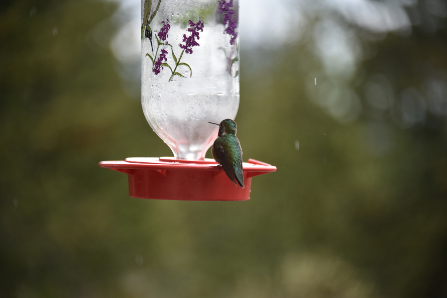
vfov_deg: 4.6
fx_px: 3726
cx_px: 224
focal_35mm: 300
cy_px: 149
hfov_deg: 6.9
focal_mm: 300
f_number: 5.6
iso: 720
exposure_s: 1/640
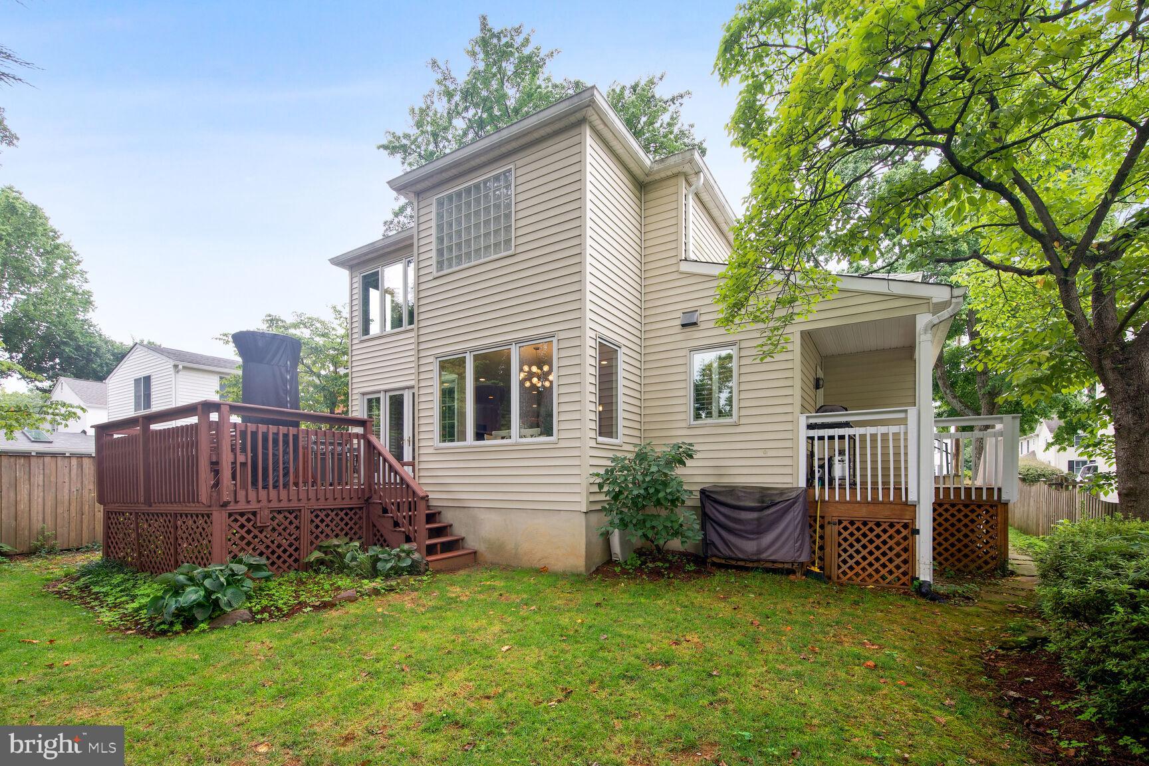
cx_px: 574
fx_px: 479
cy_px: 383
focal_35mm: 15
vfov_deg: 77.3
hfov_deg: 100.4
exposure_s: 1/80
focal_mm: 15
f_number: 8
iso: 200
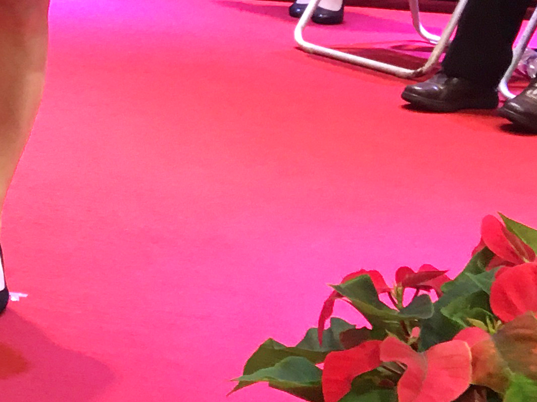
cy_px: -157
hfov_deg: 15.6
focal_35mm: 110
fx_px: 1706
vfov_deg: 12.9
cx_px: -388
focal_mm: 4.15
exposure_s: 1/15
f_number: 2.2
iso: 32
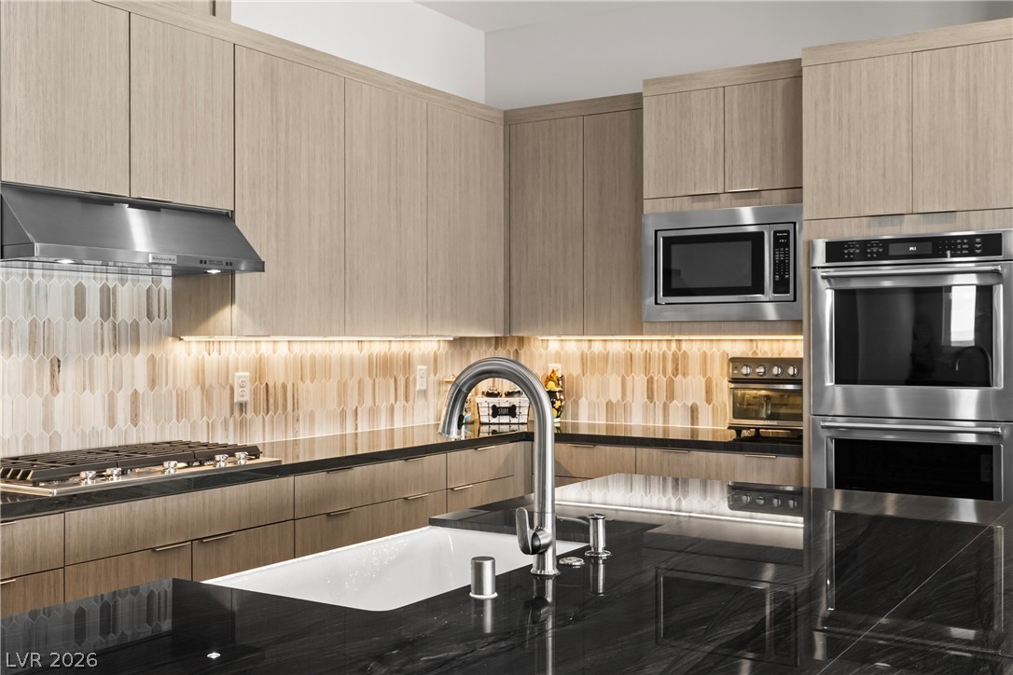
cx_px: 506
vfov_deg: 35.9
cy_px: 338
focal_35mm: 37
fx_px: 1041
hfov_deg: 51.9
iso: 400
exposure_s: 1/8
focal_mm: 25
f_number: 8
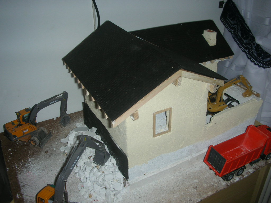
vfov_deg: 40.7
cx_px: 136
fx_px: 274
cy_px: 102
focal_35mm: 35
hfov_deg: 52.6
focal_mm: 5.8
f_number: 3
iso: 50
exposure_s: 1/60.1
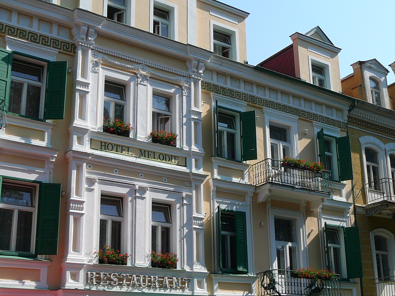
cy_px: 152
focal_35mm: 56
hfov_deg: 33.8
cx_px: 284
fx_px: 639
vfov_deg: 26.1
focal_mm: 5.2
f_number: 5
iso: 80
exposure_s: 1/400
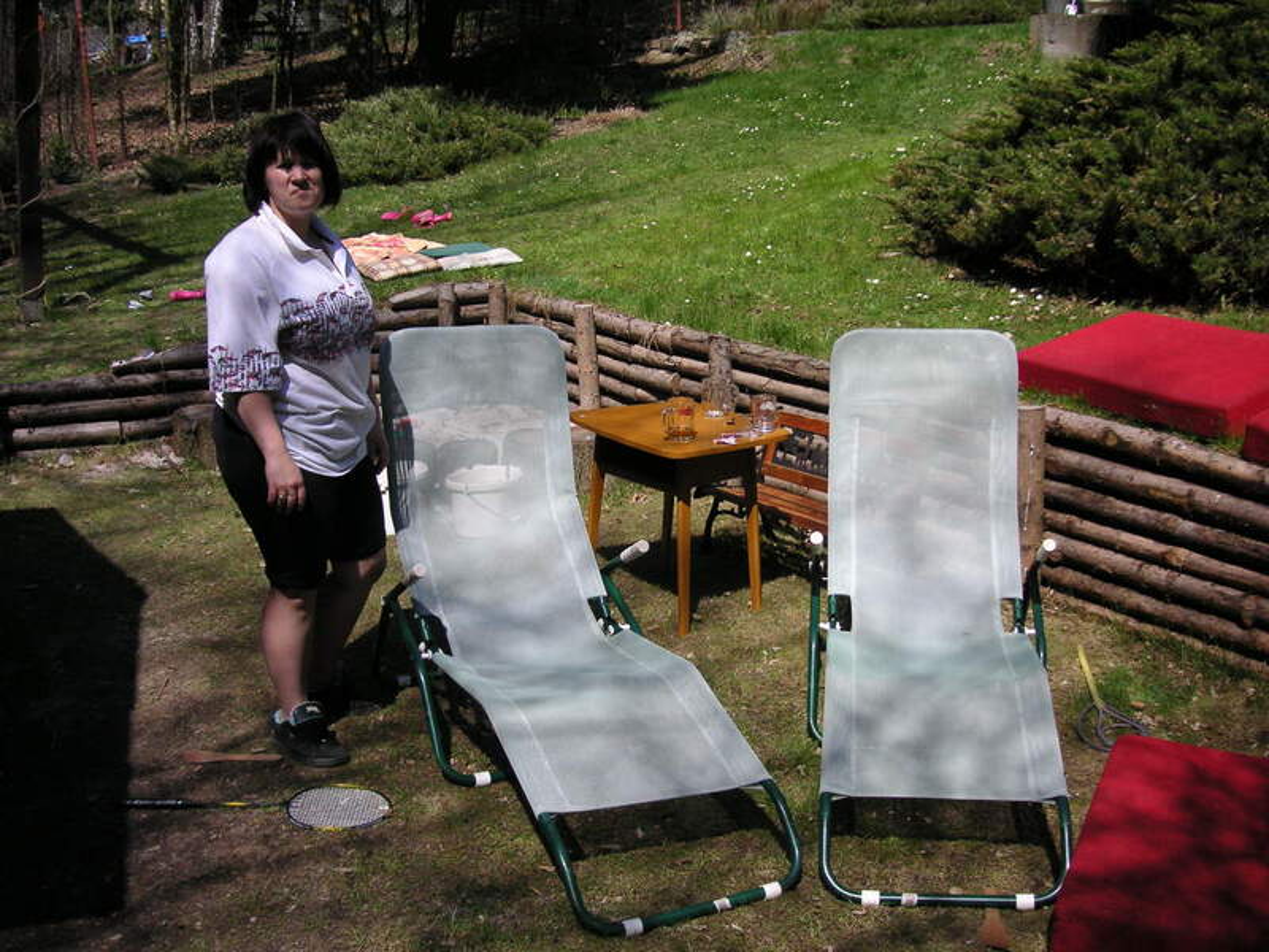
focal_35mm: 37
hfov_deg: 50.1
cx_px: 634
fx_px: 1356
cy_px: 476
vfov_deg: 38.7
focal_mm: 6.1
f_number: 6.7
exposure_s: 1/180
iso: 50
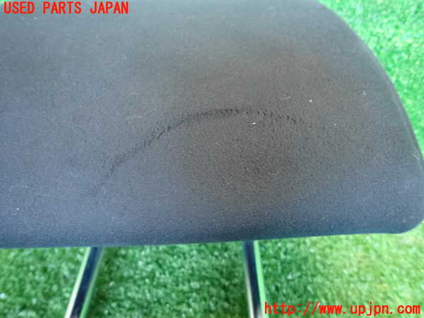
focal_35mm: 25
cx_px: 212
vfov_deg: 54.9
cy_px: 159
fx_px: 306
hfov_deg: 69.4
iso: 2500
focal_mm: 4.5
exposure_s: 1/100
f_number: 2
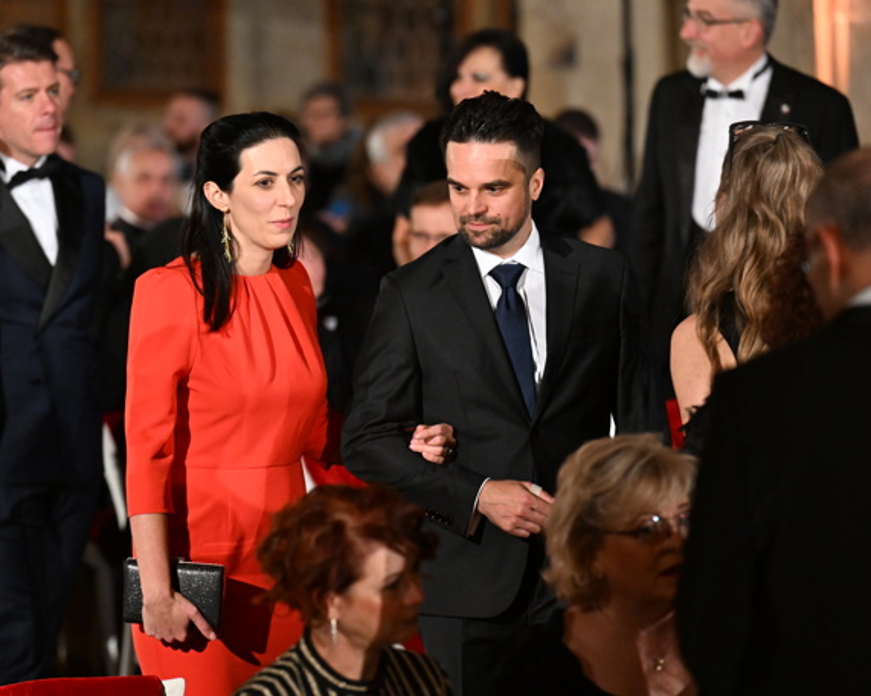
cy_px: 346
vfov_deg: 6.8
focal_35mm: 227
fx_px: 5848
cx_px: 389
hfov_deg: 8.5
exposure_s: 1/320
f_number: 4
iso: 8000
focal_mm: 200
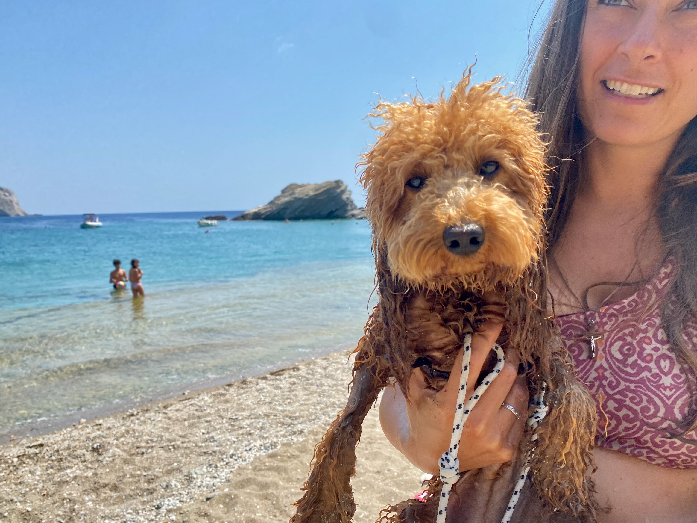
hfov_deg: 67.3
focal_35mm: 26
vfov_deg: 53.1
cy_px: 262
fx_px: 523
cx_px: 348
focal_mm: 4.25
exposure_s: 1/2358
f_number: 1.8
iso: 32
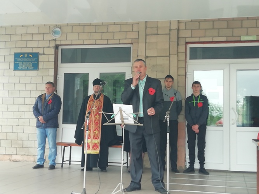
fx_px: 411
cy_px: 97
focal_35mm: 55
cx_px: 130
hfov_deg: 34.9
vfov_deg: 26.6
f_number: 2.2
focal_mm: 3.46
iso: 80
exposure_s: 1/100
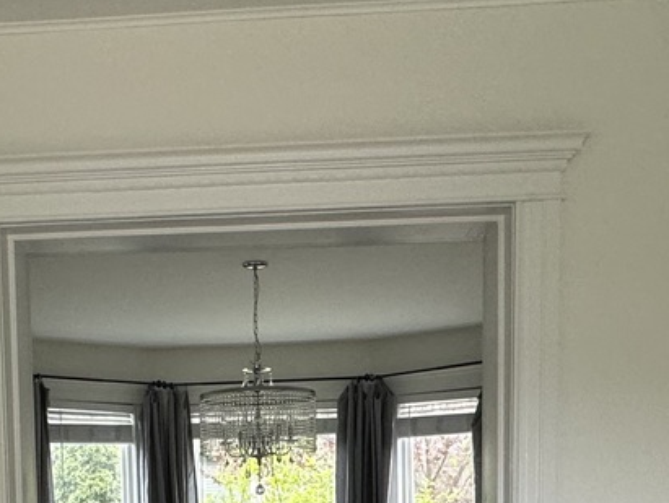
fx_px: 948
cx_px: 213
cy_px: 593
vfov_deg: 26.6
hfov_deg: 38.4
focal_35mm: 49
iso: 250
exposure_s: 1/99
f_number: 2.2
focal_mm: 2.22
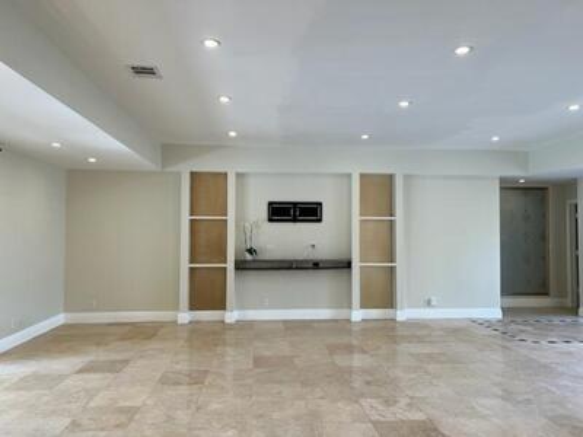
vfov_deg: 53.1
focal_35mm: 26
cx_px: 292
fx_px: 438
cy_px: 218
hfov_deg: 67.3
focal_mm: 5.7
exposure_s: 1/137
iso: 64
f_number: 1.5
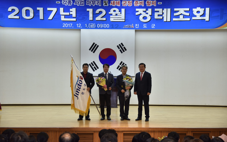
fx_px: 371
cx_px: 113
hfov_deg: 34.0
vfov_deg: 21.6
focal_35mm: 60
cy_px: 69
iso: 1000
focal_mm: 58
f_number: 4
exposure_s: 1/125
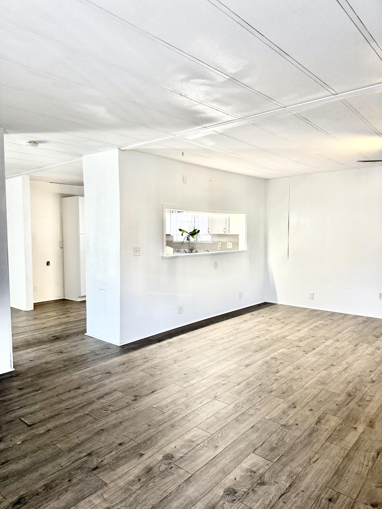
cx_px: 191
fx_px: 353
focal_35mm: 24
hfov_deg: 56.8
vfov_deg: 71.6
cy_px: 254
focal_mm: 6.76
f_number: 1.78
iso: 200
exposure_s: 1/60
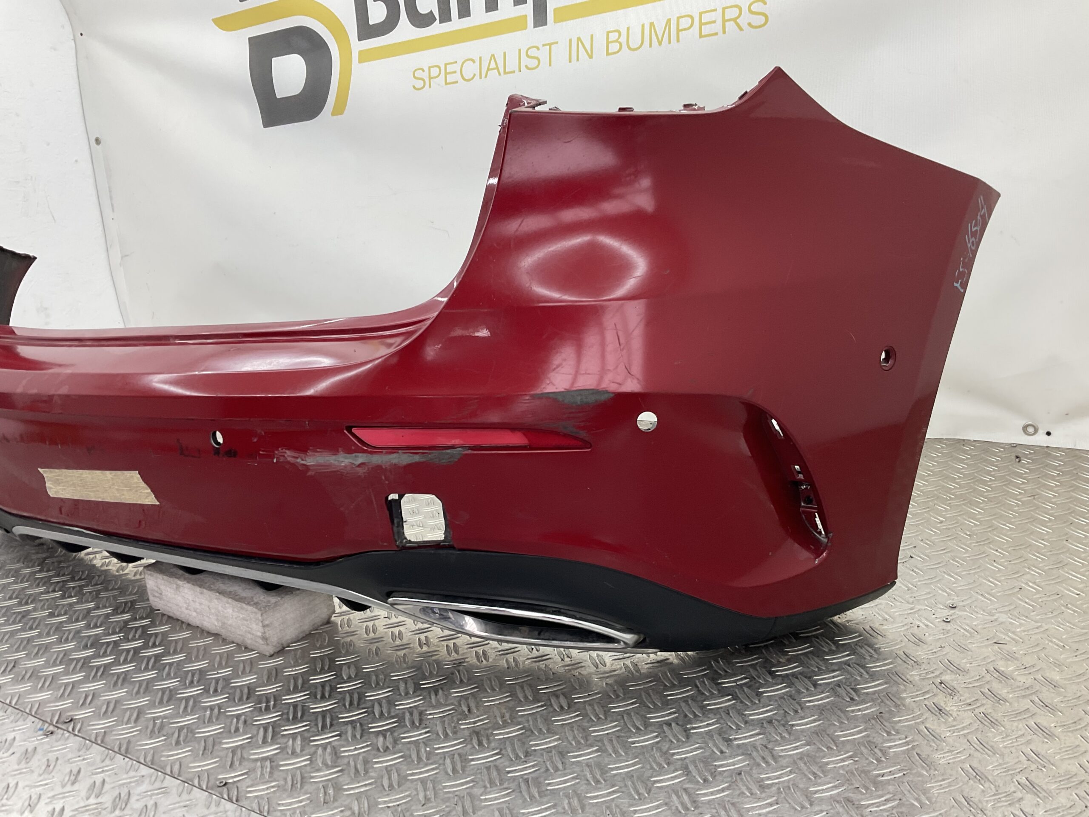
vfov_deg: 48.2
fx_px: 912
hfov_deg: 61.7
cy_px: 408
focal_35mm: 29
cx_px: 544
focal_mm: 3
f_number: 1.8
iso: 32
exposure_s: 1/120
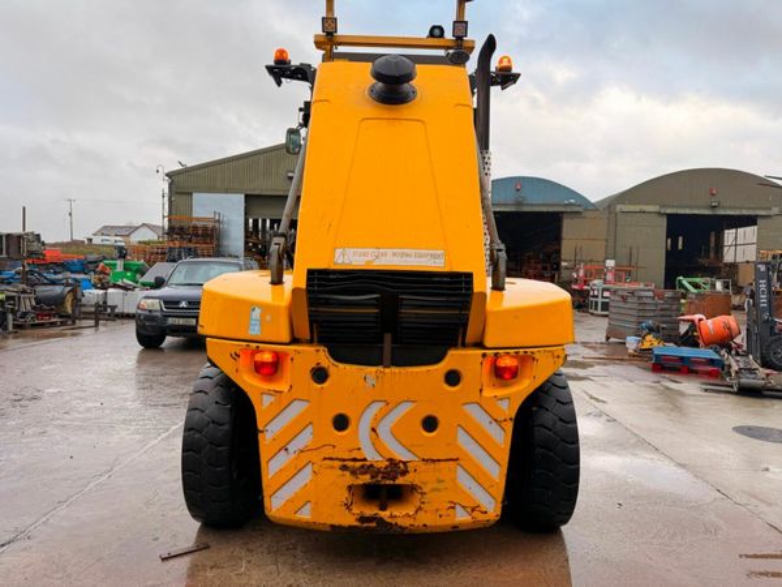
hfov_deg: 71.6
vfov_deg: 56.8
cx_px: 391
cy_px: 294
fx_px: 542
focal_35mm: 24
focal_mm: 6.76
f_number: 1.78
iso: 100
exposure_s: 1/193
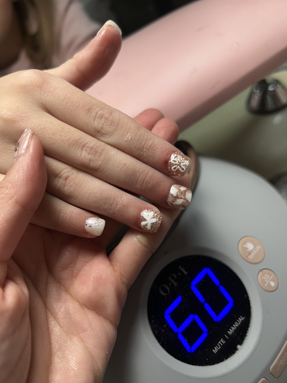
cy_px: 192
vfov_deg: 67.3
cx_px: 144
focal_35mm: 26
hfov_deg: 53.1
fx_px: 287
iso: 40
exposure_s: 1/178
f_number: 1.5
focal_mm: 5.7
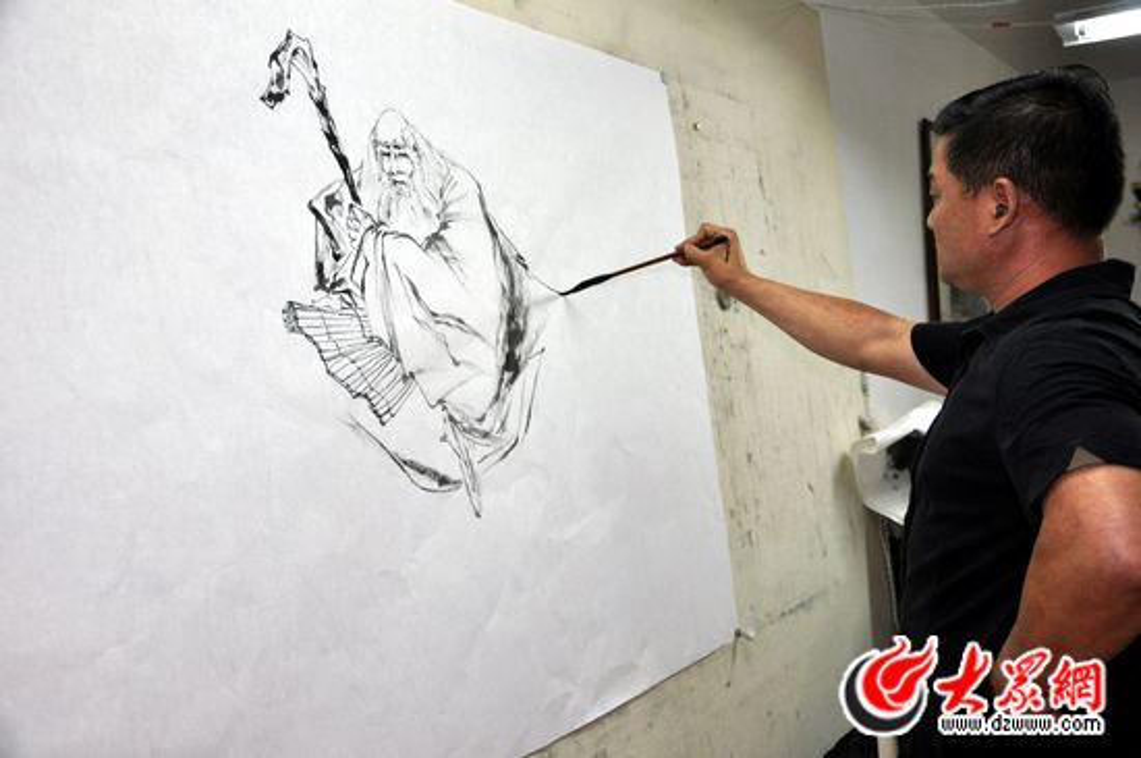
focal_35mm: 38
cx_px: 570
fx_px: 1187
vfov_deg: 35.4
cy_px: 379
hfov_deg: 51.3
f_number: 4
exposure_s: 1/60
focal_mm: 25
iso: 800
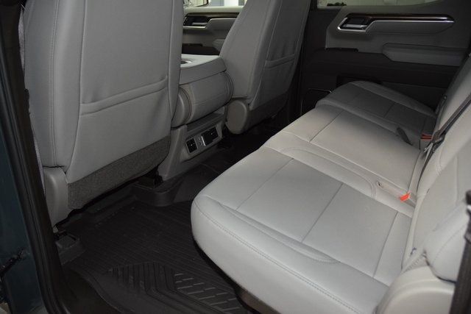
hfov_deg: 67.4
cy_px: 157
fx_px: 353
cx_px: 236
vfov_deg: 48.0
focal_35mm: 27
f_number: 3.5
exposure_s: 1/60
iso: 2200
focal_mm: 18
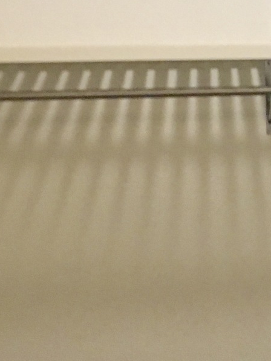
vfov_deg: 21.5
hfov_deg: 15.6
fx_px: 951
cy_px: 135
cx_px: 323
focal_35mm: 91
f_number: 2.2
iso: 125
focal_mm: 4.15
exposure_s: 1/30
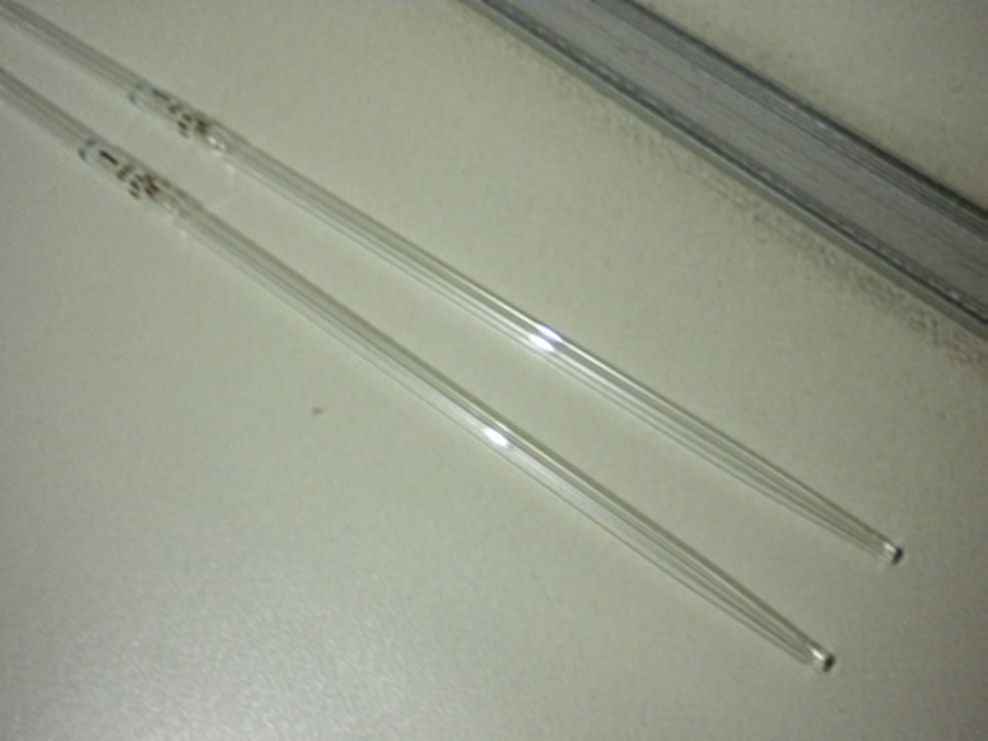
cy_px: 370
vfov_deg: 40.7
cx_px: 494
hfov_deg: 52.6
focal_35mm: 35
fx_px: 999
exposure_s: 1/9.7
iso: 400
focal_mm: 6.3
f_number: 3.1
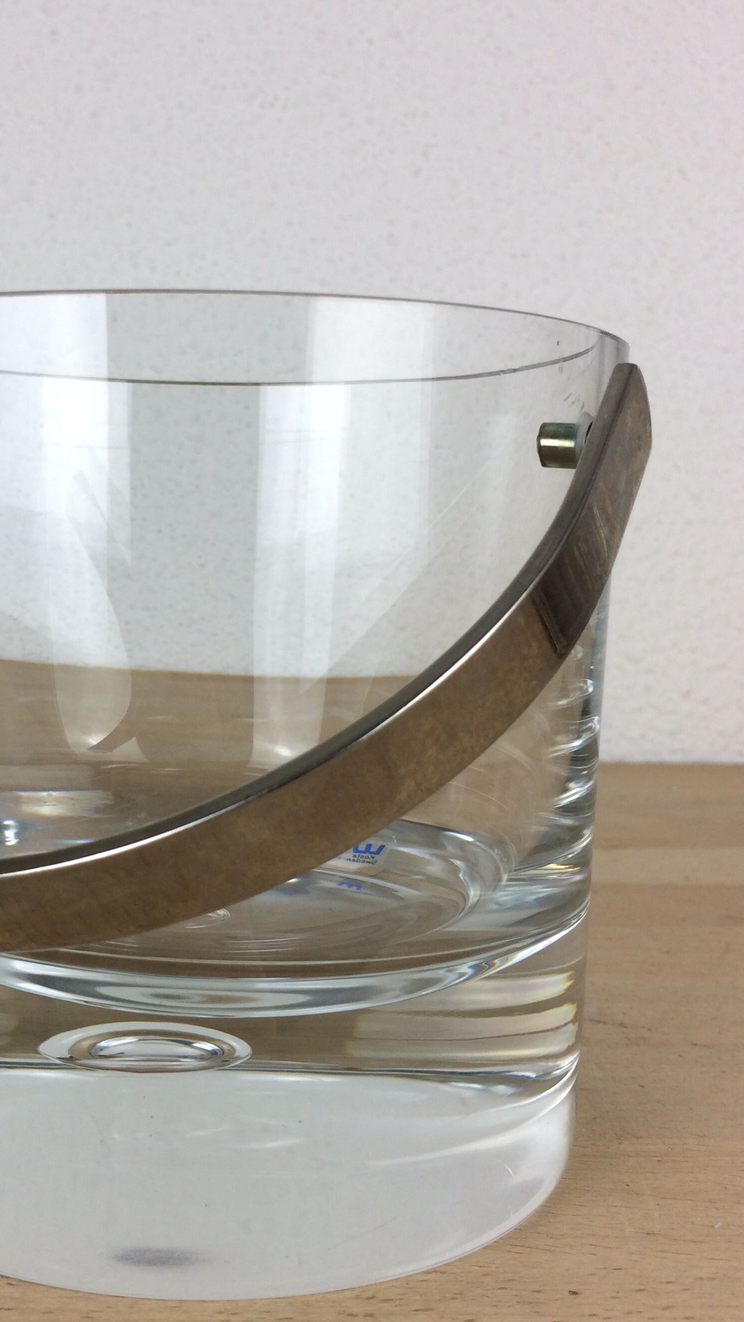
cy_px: 696
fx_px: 1368
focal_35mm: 39
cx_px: 167
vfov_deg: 51.6
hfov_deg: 29.8
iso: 50
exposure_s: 1/100
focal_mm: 4.15
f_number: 2.2
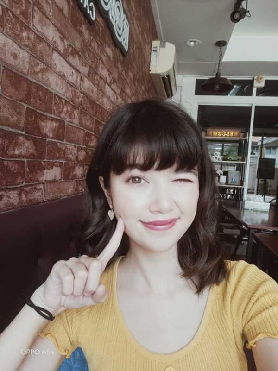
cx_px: 139
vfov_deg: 63.5
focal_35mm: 28
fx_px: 300
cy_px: 186
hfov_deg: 49.7
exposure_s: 1/39.2
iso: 110
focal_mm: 3.41
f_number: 2
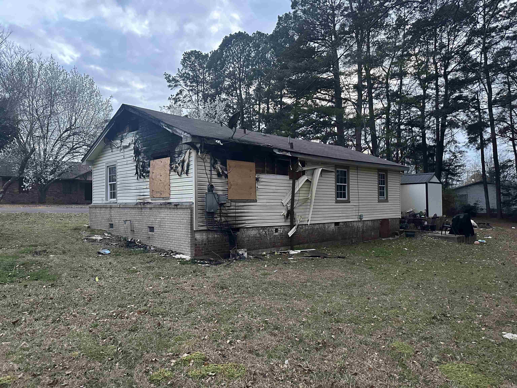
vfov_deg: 56.8
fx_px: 358
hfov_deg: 71.6
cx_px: 258
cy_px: 194
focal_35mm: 24
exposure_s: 1/40
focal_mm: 6.86
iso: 800
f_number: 1.78
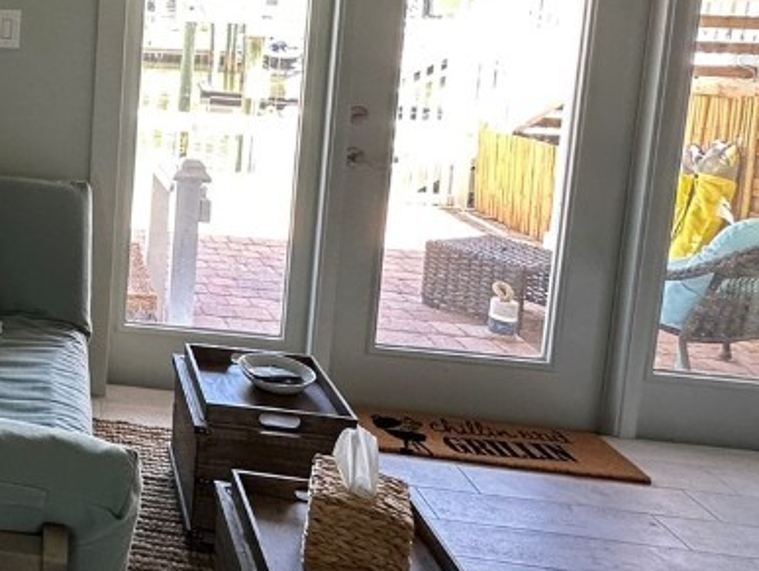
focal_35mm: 37
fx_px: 812
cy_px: 67
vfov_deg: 36.5
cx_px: -84
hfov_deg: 40.2
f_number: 2.2
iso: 100
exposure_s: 1/99
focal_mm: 2.22
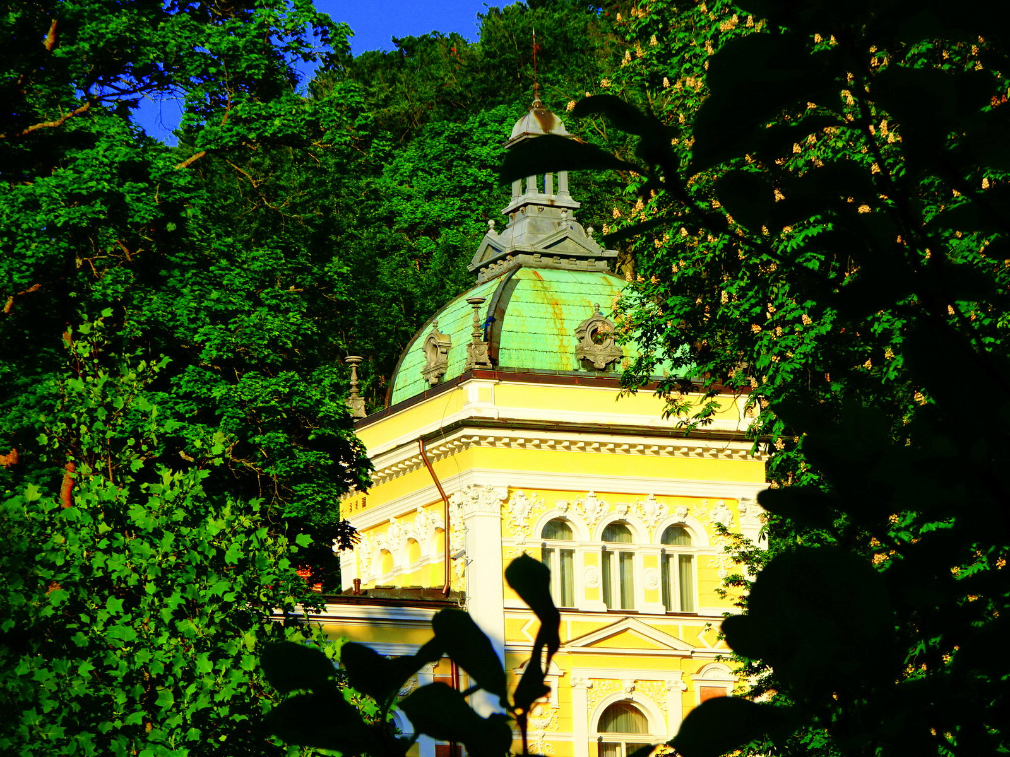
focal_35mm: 194
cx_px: 505
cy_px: 378
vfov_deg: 7.7
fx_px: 5660
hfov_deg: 10.2
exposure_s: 1/250
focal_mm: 33.17
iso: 80
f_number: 6.3
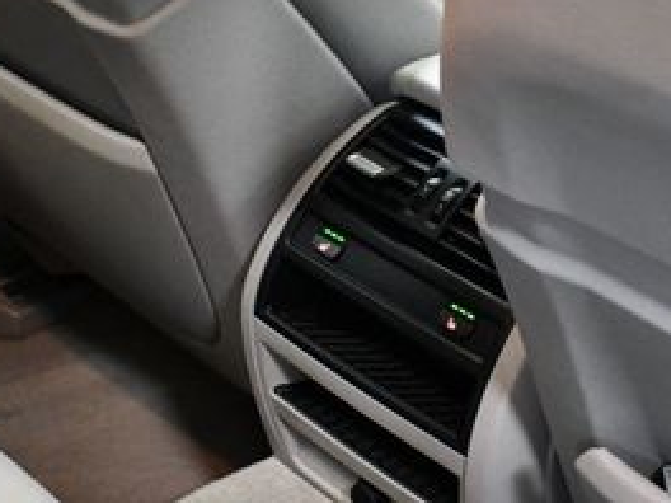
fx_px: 1628
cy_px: 277
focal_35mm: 84
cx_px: 455
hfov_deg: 23.2
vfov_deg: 17.6
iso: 3200
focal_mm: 18
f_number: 3.5
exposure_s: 1/80
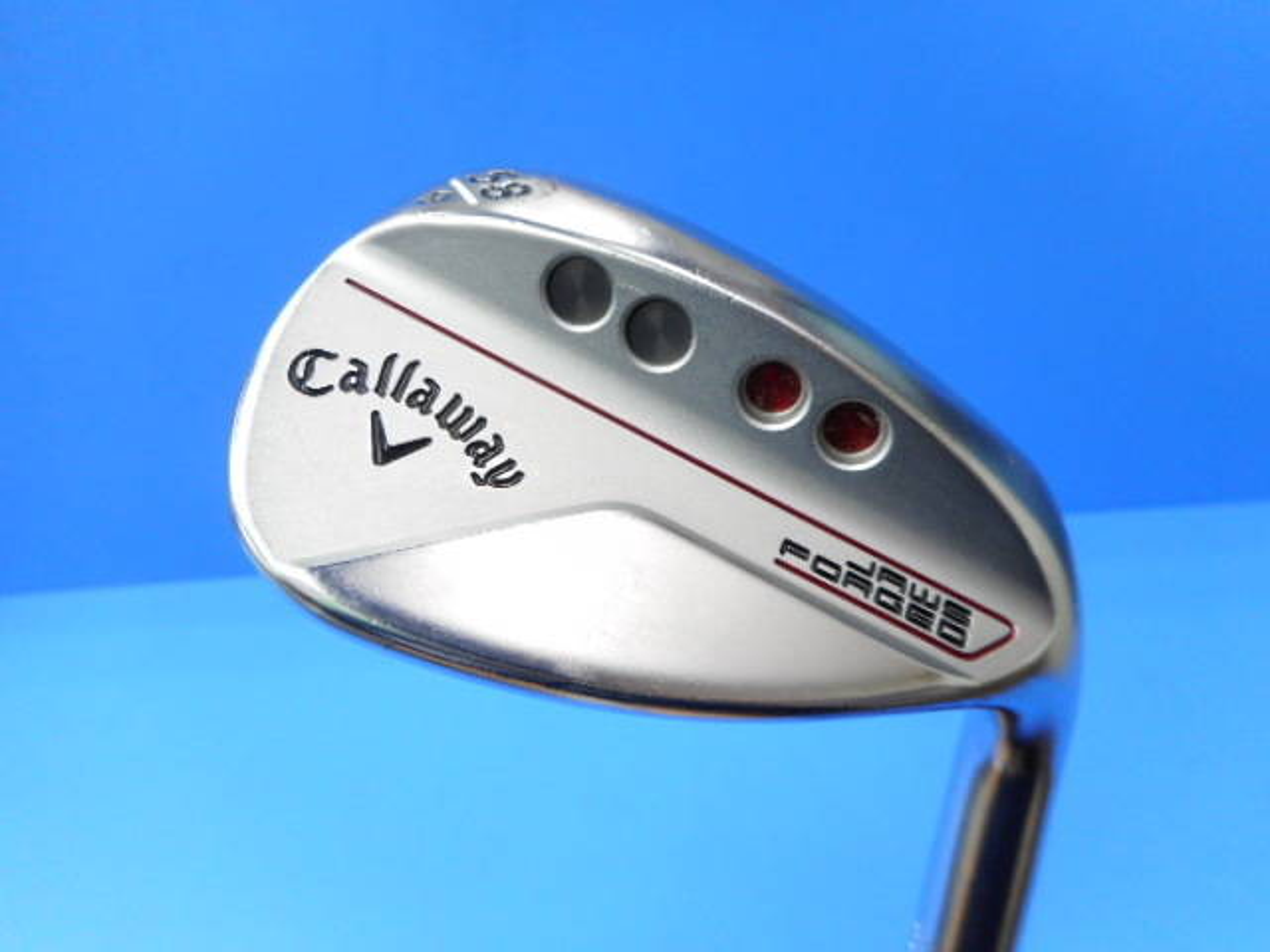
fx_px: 917
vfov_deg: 54.9
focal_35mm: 25
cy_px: 476
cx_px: 635
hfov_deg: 69.4
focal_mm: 4.5
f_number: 3.7
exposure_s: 1/30
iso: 125
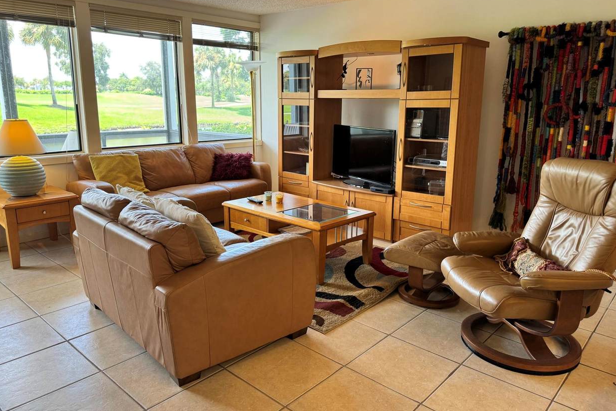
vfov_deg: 49.5
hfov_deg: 69.4
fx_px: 445
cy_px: 194
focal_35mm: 26
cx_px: 303
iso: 160
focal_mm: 6.76
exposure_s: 1/120
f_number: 1.78
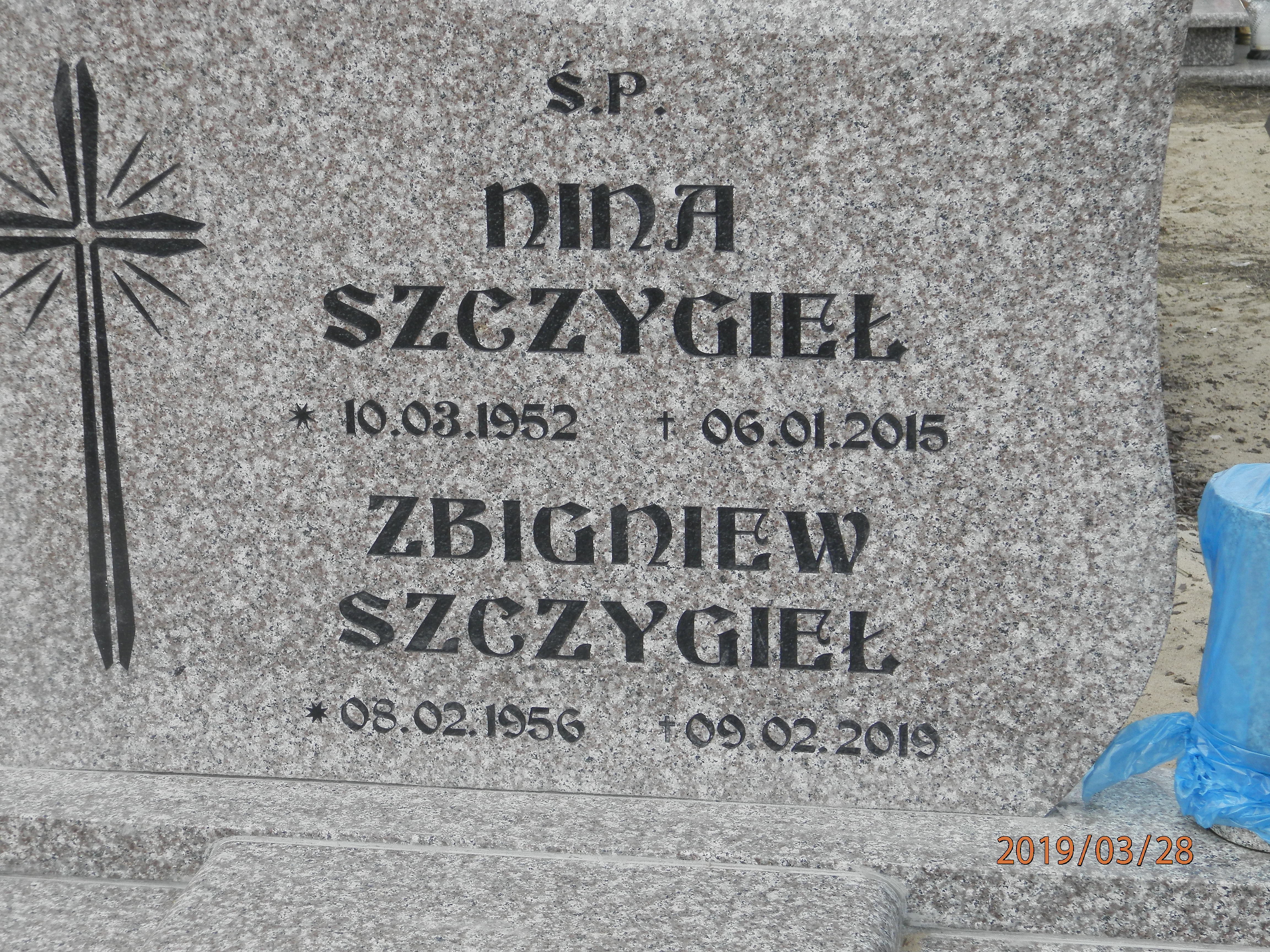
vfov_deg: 21.6
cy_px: 476
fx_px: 2495
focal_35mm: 68
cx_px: 635
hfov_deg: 28.6
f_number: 4
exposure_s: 1/400
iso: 80
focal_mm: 12.2
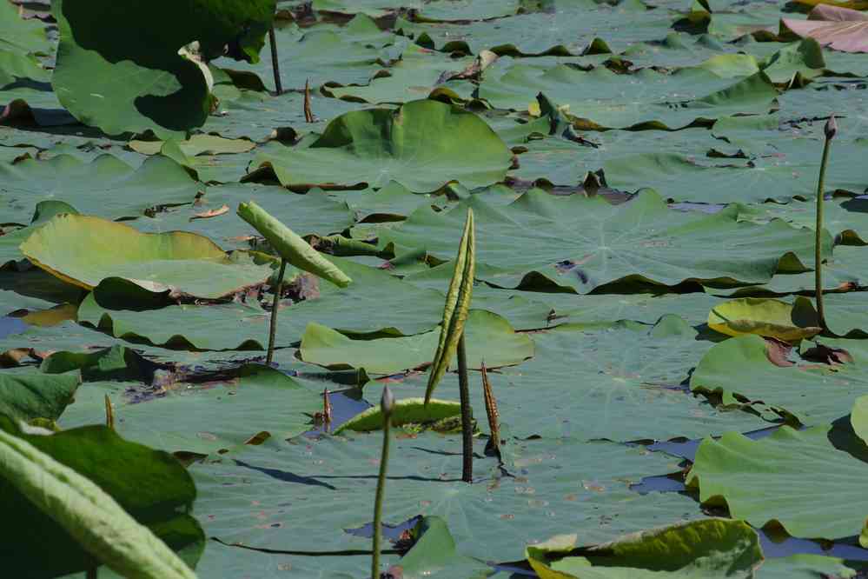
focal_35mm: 202
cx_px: 434
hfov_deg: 10.2
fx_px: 4882
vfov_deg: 6.8
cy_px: 290
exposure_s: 1/200
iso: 200
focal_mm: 135
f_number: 11
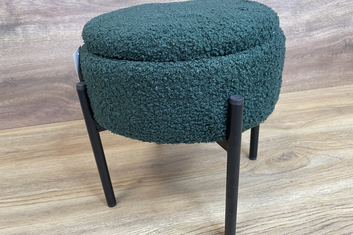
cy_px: 126
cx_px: 175
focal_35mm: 28
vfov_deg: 46.4
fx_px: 275
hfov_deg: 65.5
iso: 80
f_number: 1.6
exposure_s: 1/50
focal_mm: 4.2
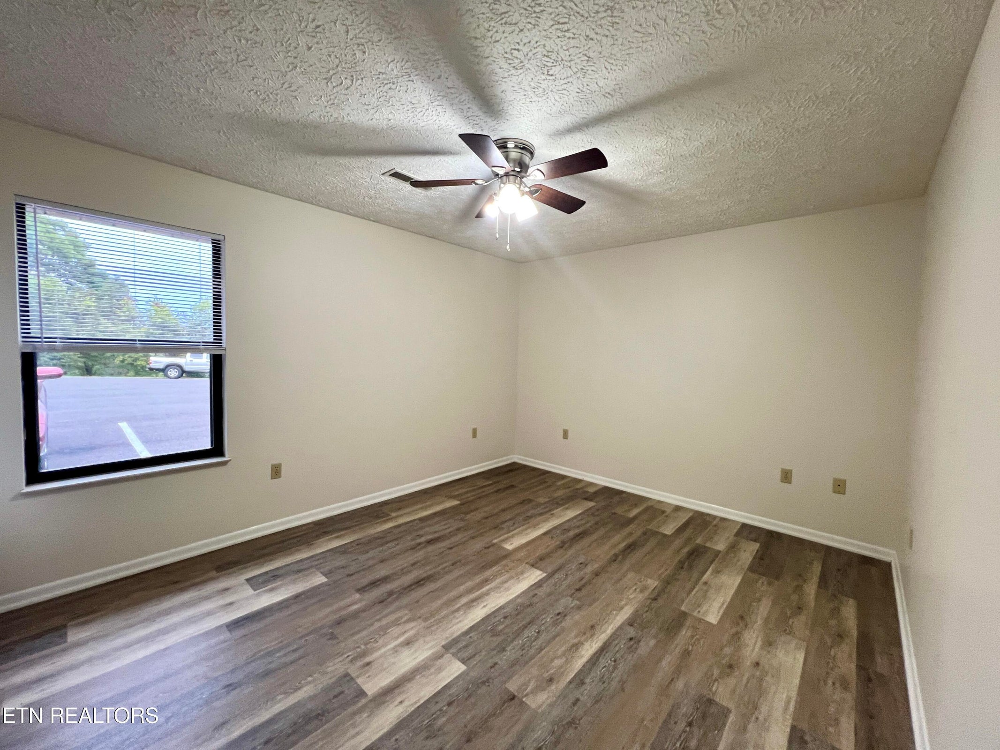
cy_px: 375
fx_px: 376
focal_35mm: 13
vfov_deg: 89.9
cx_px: 500
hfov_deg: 106.2
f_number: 1.8
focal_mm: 1.57
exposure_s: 1/60
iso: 125
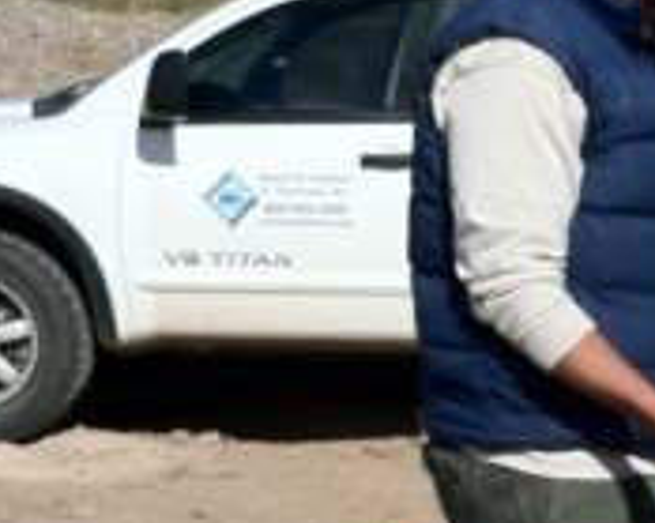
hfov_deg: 13.4
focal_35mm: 138
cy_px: 608
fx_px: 2674
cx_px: 883
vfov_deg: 11.0
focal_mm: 3.85
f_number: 2.8
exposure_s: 1/2308
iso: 80
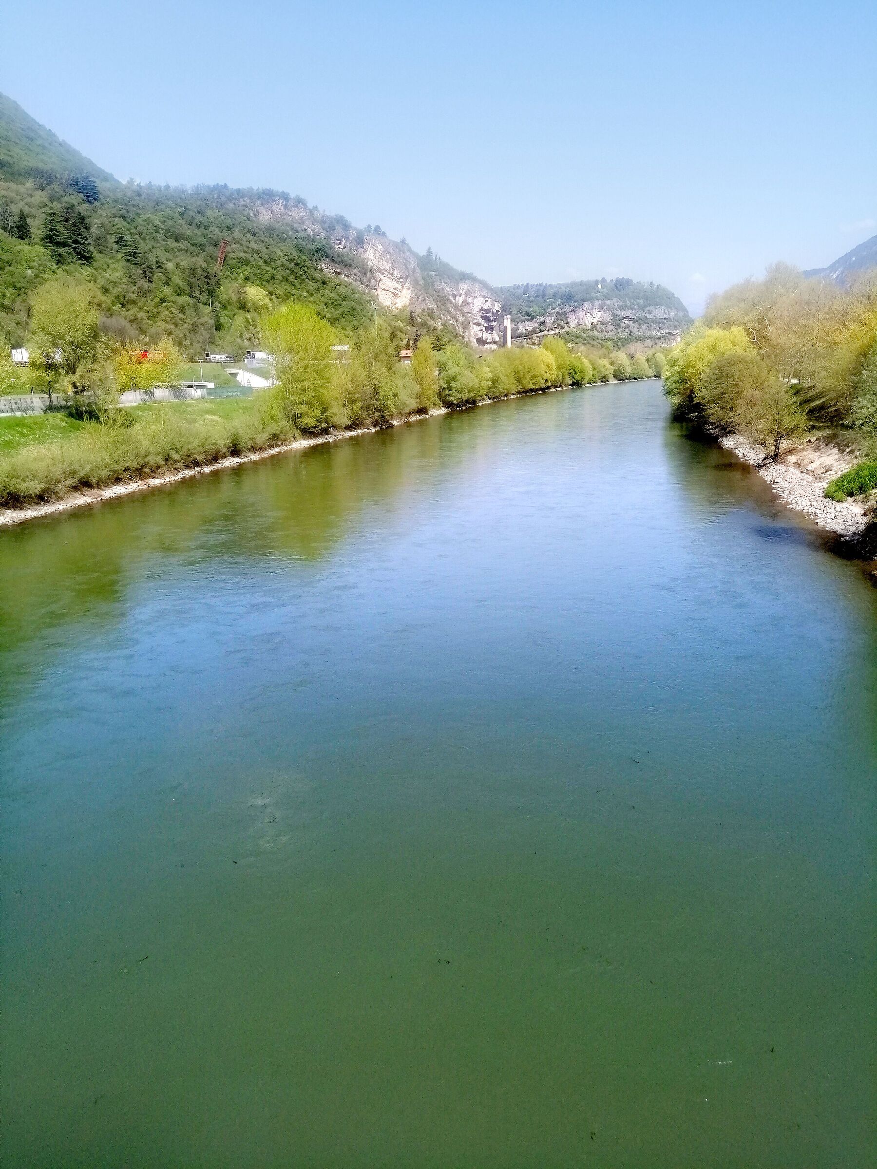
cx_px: 438
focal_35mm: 27
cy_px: 584
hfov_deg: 51.4
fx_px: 912
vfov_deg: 65.3
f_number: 1.8
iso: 50
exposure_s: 1/1107
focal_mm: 3.95
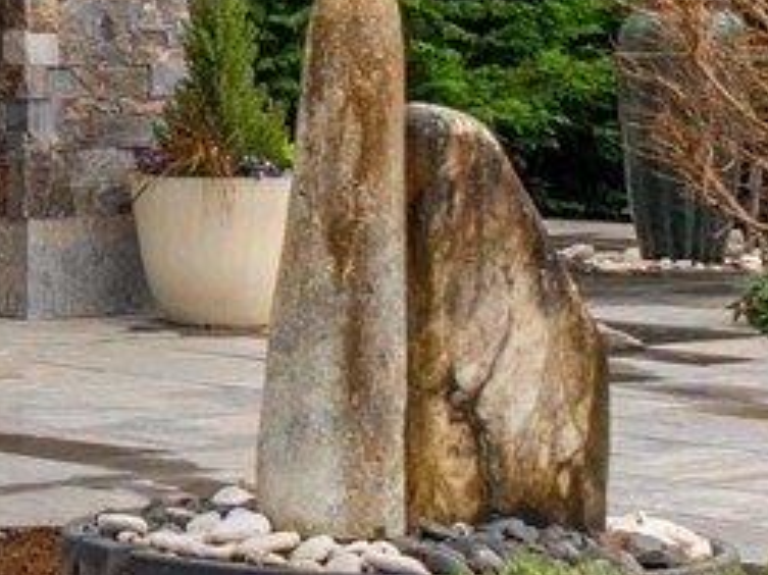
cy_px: -564
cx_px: -647
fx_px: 3459
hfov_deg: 11.7
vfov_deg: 9.0
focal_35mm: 156
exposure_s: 1/80
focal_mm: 24
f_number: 8
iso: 100
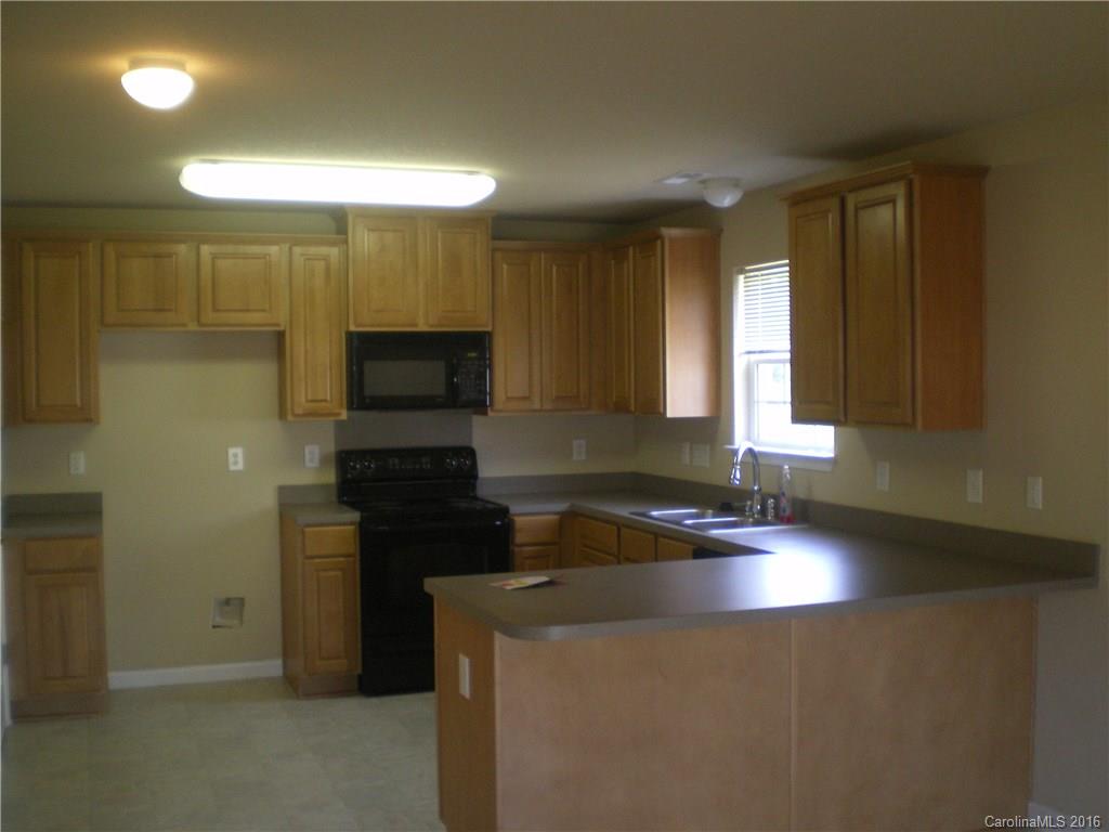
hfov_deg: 49.0
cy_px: 416
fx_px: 1217
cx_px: 554
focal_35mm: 38
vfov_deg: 37.7
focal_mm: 6.3
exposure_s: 1/30
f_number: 3.1
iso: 250
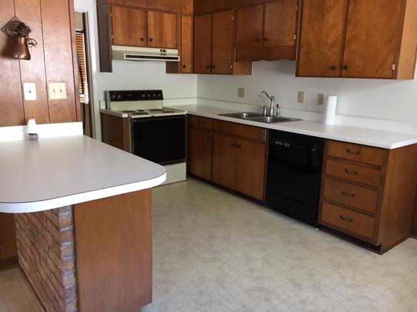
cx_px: 208
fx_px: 349
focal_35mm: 29
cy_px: 156
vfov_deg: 48.2
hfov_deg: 61.7
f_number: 2.2
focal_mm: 4.15
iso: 160
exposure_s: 1/30
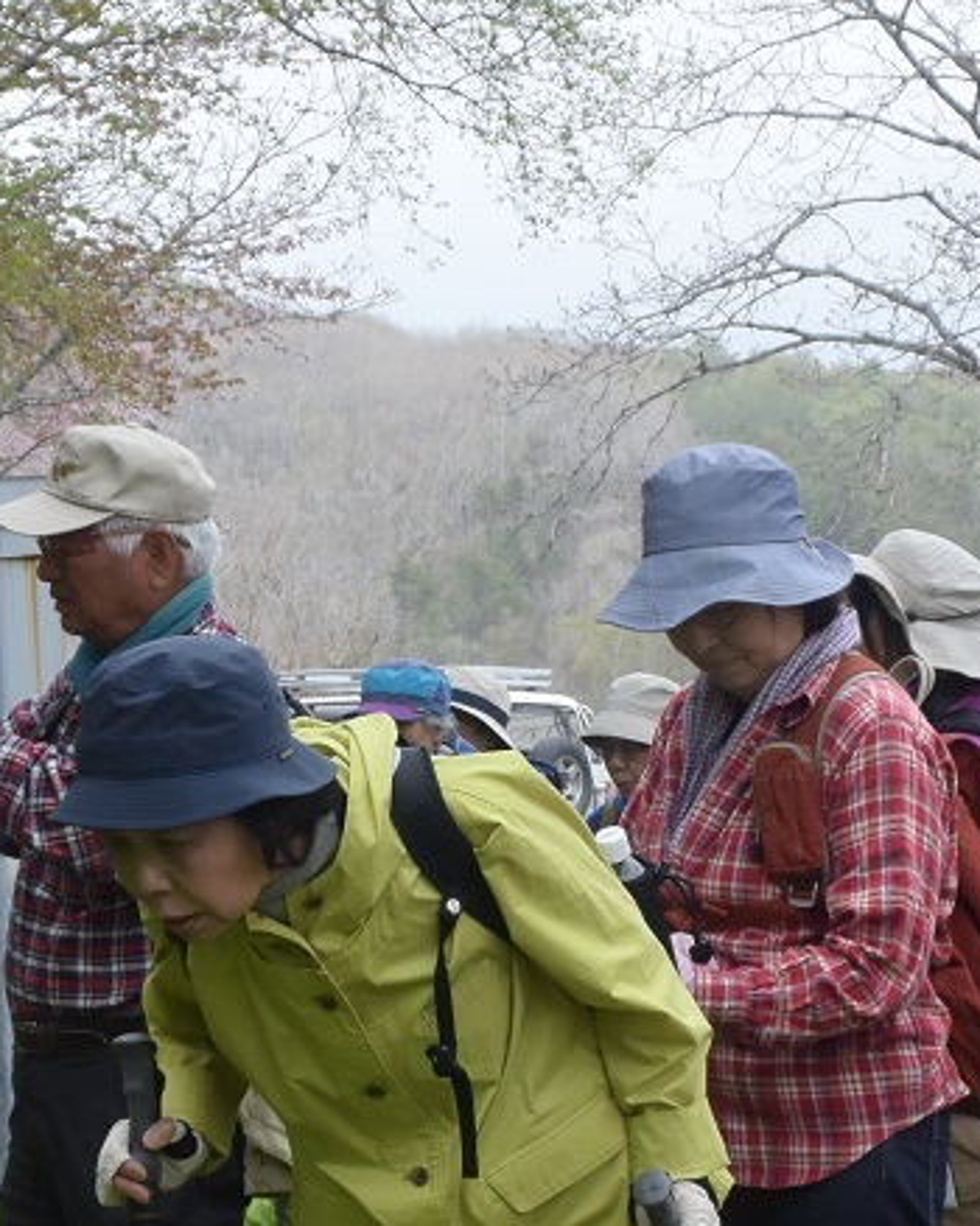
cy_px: 792
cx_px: 479
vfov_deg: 14.3
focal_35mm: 135
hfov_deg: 11.4
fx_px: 4898
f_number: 4.2
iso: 200
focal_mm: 15.7
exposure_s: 1/500
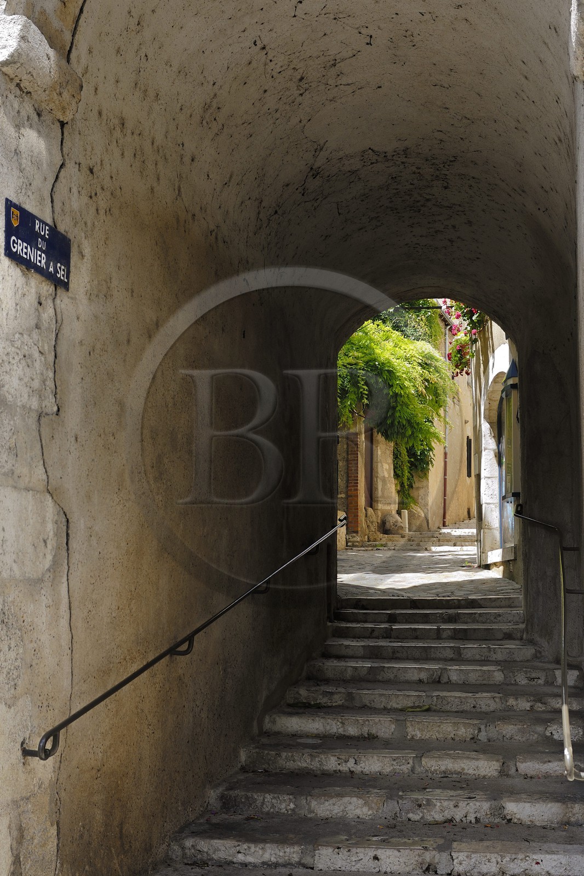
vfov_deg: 46.4
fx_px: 1022
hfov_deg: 31.9
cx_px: 292
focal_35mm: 42
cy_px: 438
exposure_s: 1/160
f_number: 4.8
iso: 100
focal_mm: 28
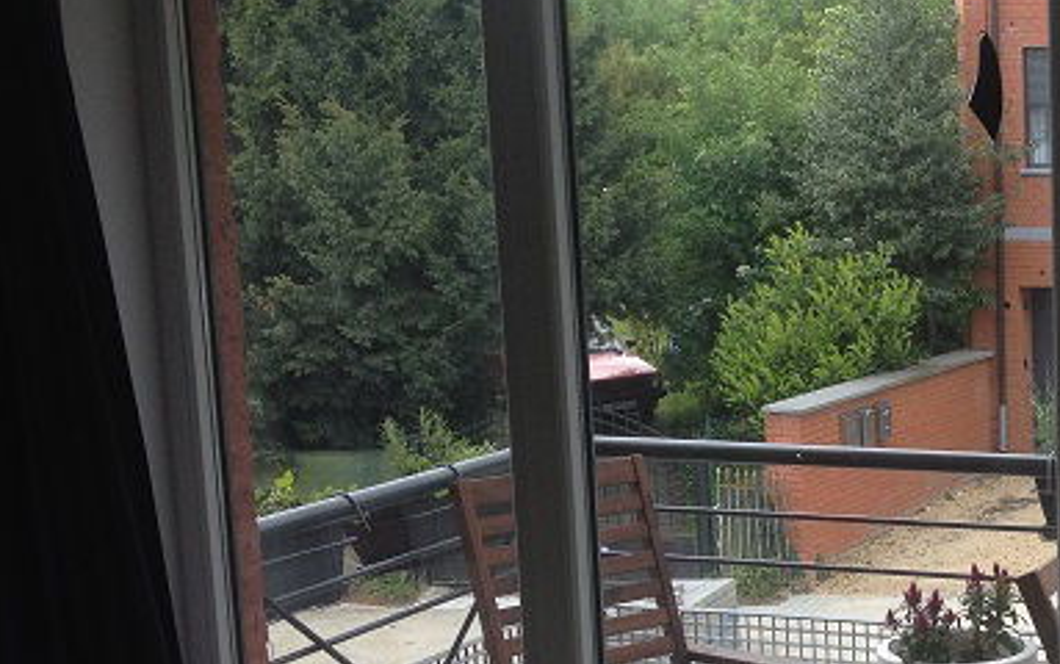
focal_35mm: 79
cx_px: 1107
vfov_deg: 16.5
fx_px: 2284
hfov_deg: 24.7
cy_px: 470
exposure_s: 1/308
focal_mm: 4.28
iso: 50
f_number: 2.4
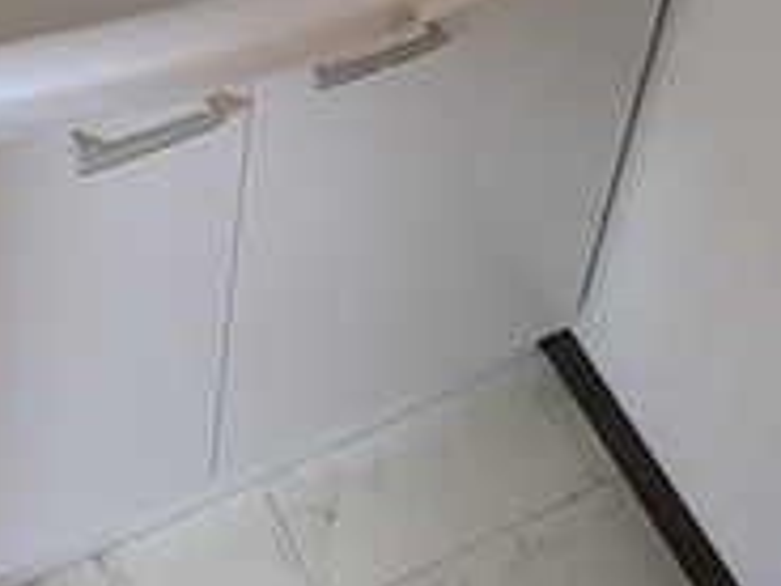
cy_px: -696
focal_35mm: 73
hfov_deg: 25.6
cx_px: 34
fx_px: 1647
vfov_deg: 15.0
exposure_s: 1/24
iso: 514
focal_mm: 1.83
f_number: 2.2
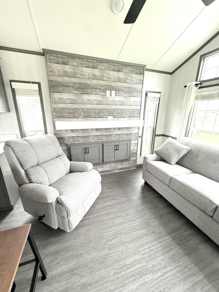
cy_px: 146
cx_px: 110
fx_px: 118
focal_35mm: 14
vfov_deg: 102.1
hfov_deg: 85.7
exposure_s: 1/99
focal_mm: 2.22
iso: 200
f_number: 2.2
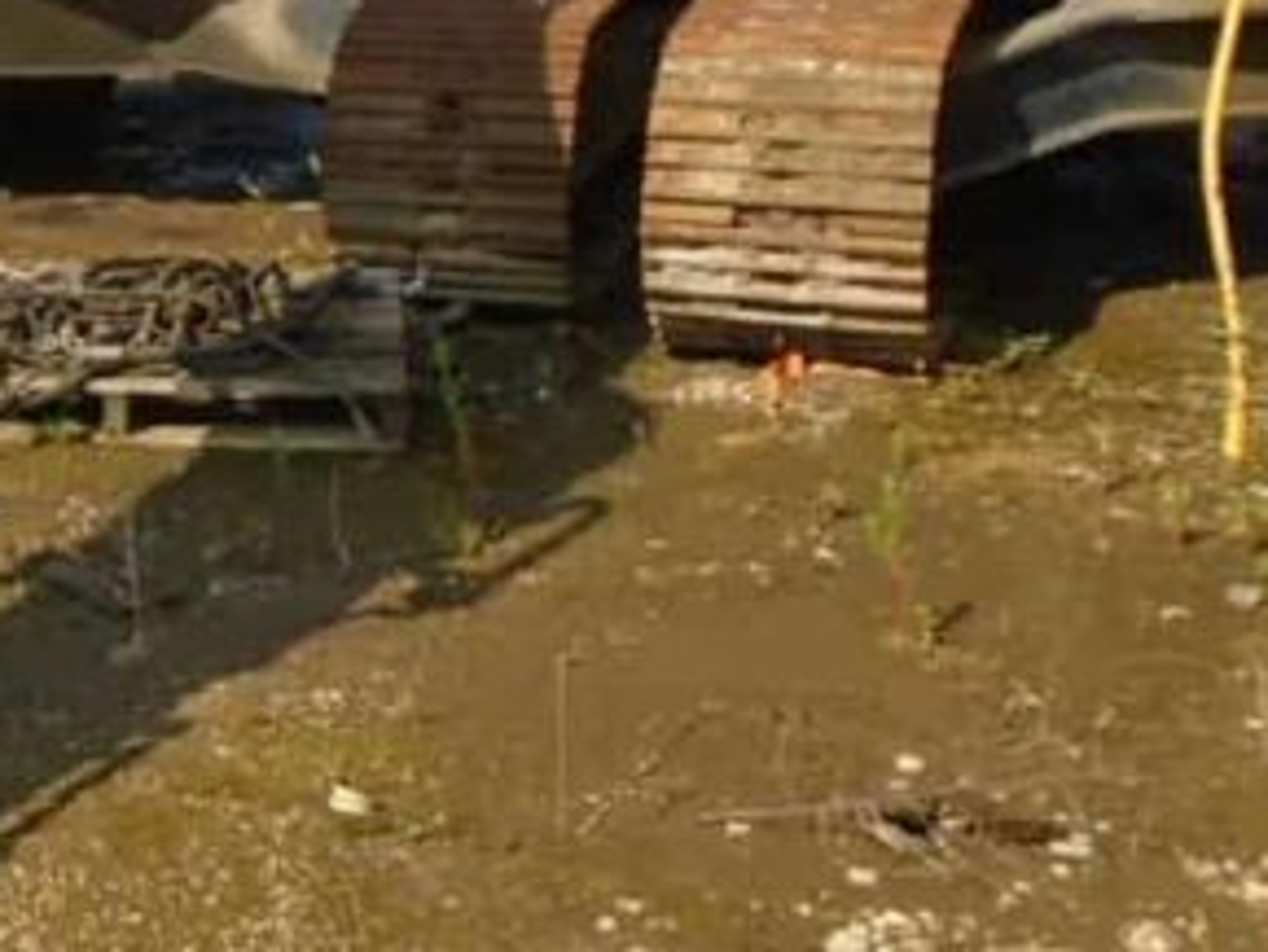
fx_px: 2638
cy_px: 162
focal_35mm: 72
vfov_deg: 20.2
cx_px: -373
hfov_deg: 23.8
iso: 100
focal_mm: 4.6
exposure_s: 1/800
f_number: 3.2
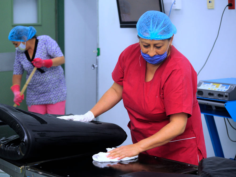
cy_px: 90
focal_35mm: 77
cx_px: 103
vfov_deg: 19.1
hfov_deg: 25.3
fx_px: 525
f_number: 4.5
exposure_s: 1/100
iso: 1250
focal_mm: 70
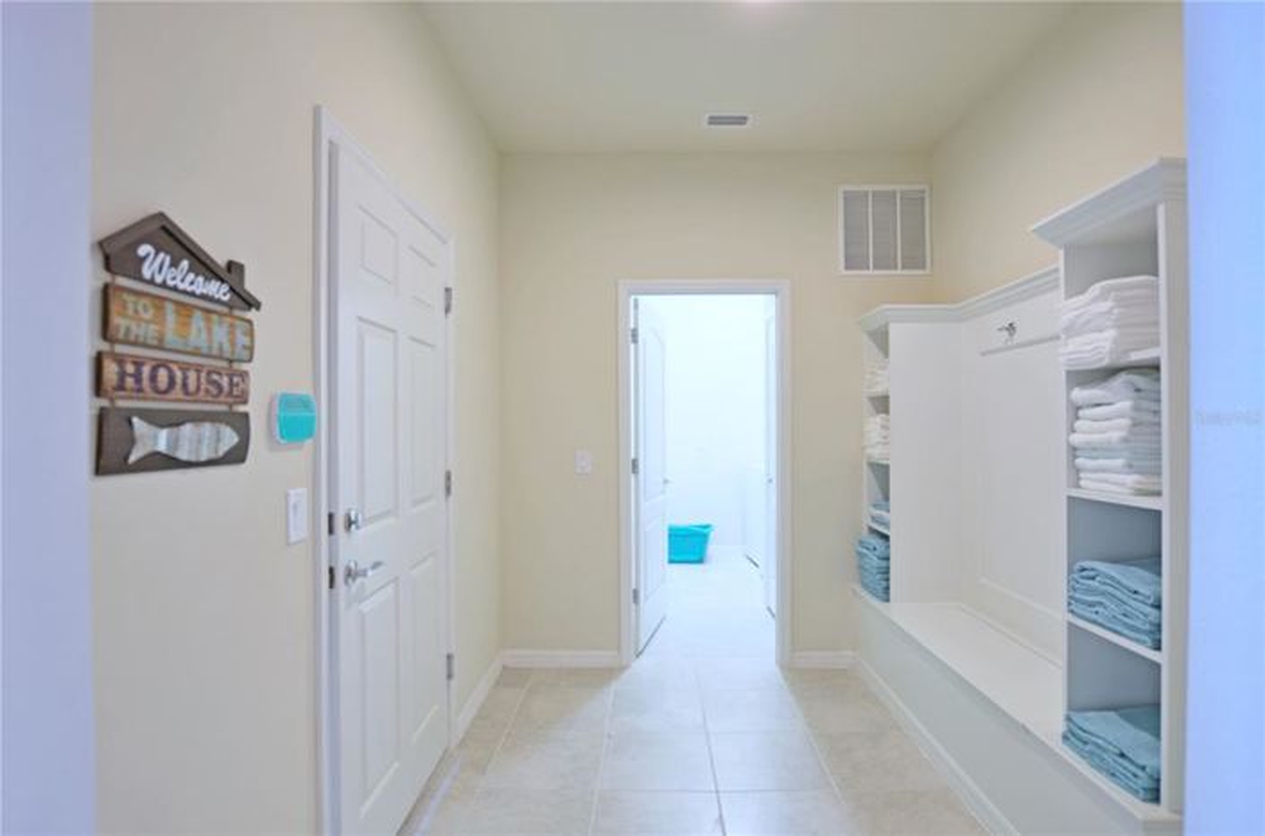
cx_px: 632
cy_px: 418
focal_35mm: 16
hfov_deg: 95.1
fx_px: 578
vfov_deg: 71.7
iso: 100
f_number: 4.5
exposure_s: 1/5
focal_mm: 11
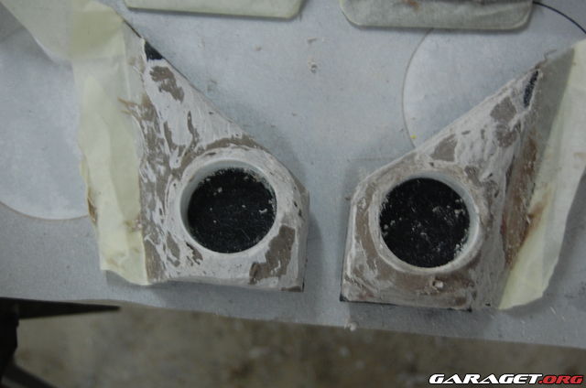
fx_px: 926
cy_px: 194
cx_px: 293
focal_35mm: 57
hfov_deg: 35.1
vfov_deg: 23.7
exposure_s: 1/13
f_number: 4.8
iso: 800
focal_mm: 38
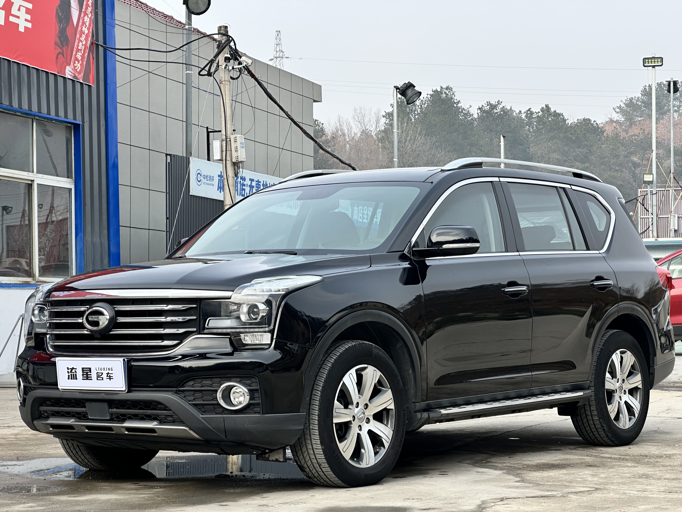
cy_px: 256
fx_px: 1517
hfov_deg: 25.3
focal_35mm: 77
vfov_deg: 19.1
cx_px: 341
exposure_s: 1/368
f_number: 2.8
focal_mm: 9
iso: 32
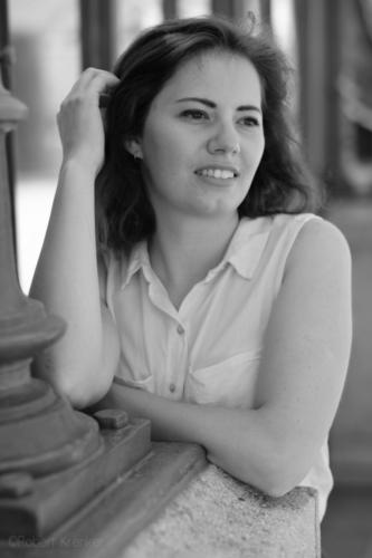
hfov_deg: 16.3
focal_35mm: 84
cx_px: 186
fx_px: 1303
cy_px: 279
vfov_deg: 24.2
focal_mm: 56
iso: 200
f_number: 2
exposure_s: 1/1700
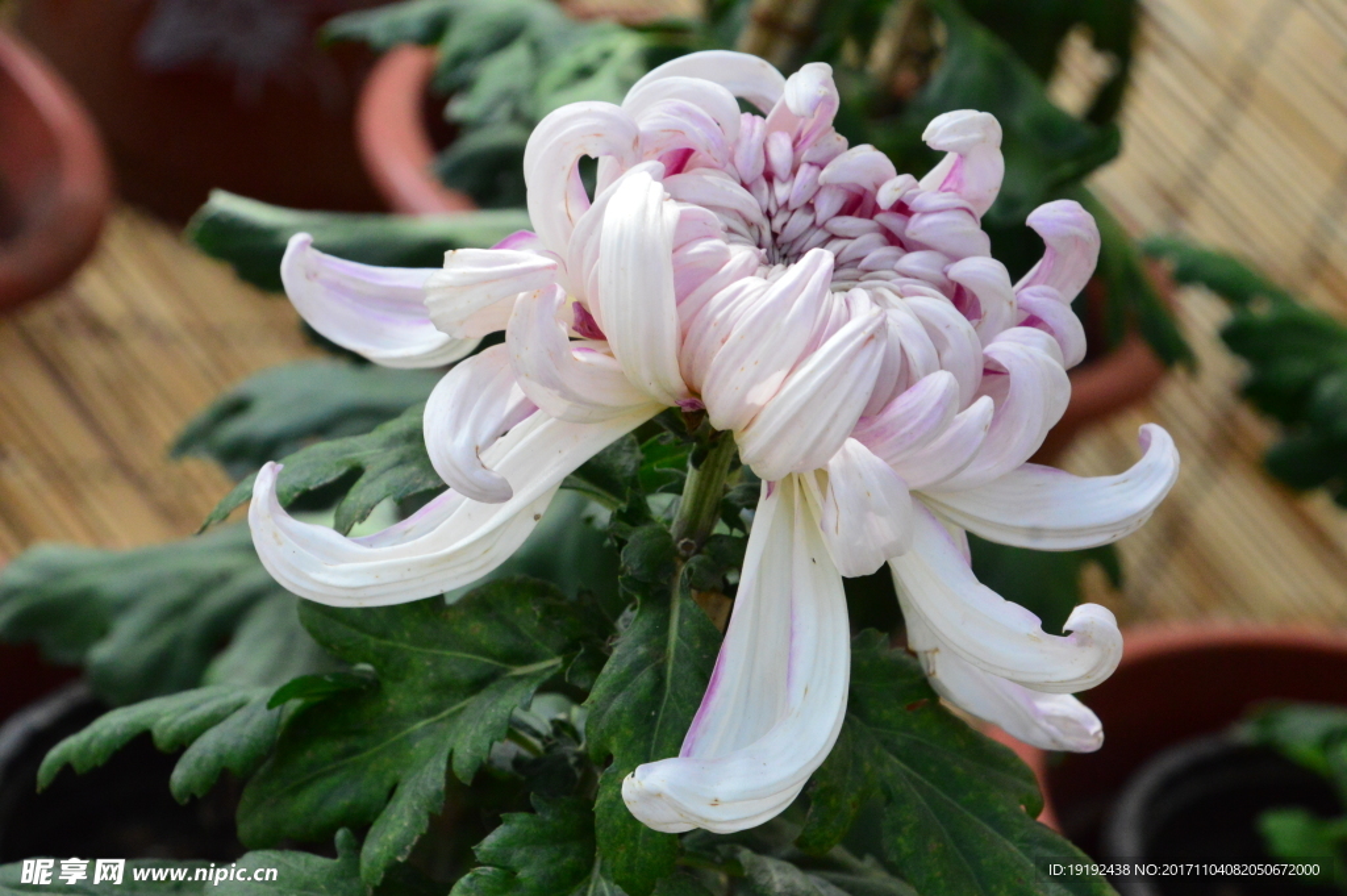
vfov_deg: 8.7
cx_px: 674
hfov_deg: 13.1
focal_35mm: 158
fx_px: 5888
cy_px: 448
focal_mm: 105
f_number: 10
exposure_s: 1/250
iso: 2500
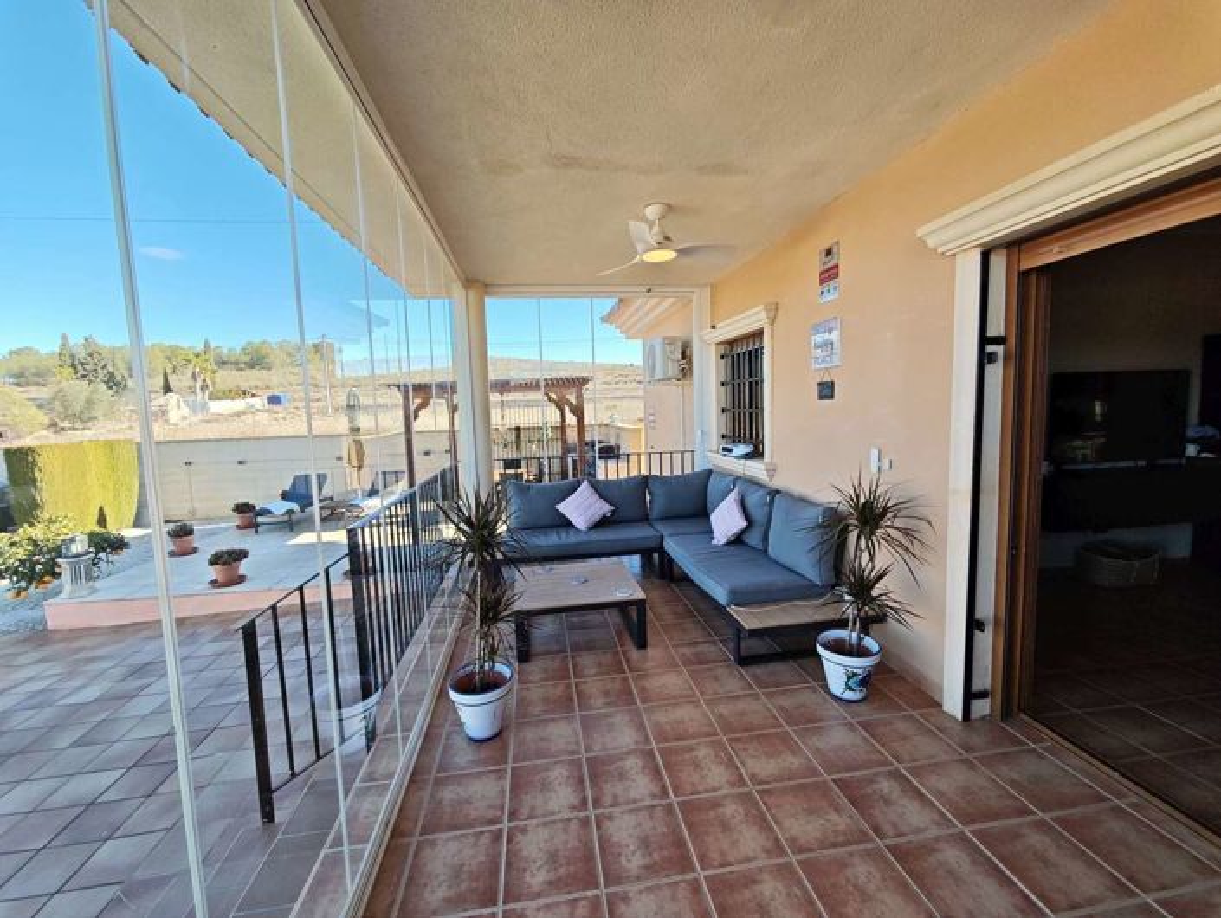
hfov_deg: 102.0
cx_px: 610
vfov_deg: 85.8
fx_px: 494
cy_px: 459
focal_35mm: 14
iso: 50
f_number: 2.2
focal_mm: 2.16
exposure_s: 1/164
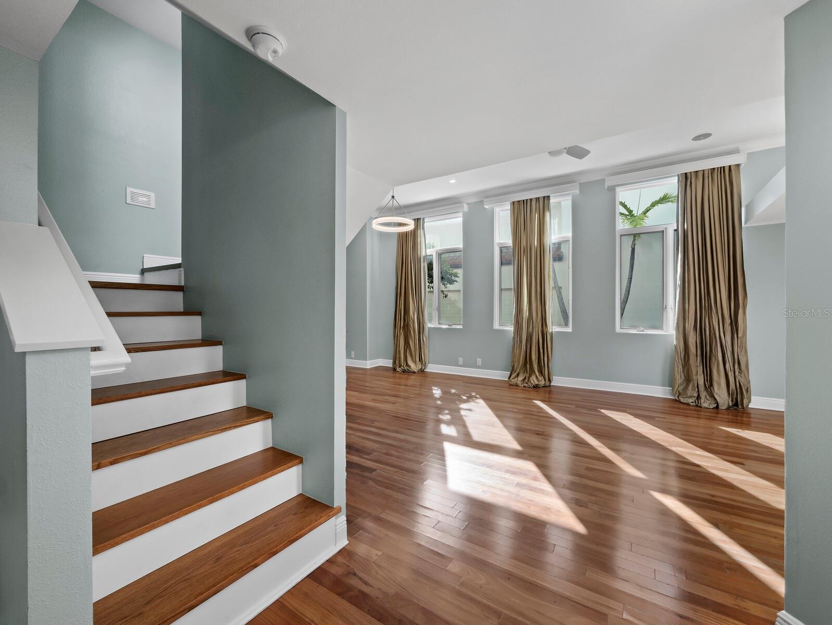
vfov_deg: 85.7
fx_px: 337
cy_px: 312
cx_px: 416
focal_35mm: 14
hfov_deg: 102.0
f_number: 11
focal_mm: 7
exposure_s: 1/4
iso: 320
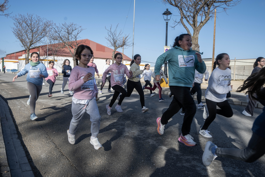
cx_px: 132
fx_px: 215
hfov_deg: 63.2
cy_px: 88
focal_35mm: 29
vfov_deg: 44.6
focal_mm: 19.5
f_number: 8
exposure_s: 1/500
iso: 220
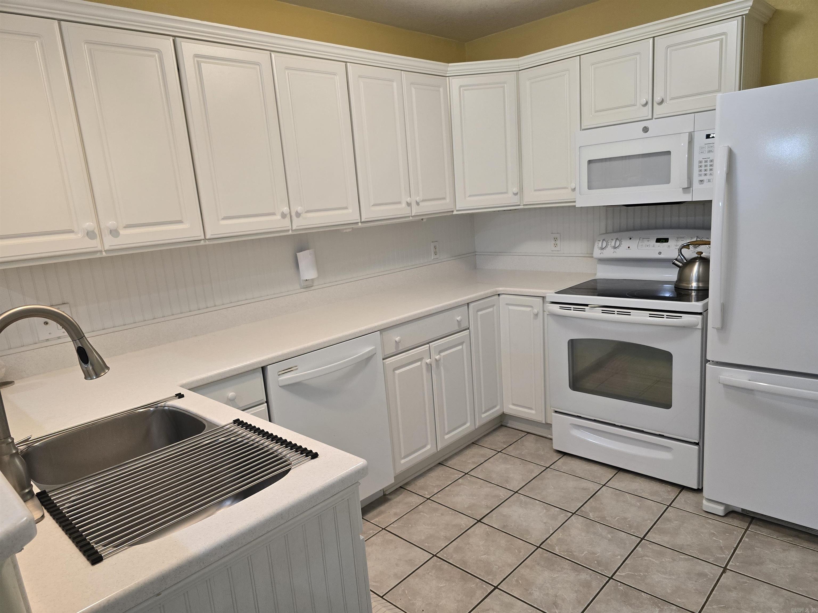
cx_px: 409
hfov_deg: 73.9
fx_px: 544
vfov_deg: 58.9
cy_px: 306
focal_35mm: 23
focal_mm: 6.3
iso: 250
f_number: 1.7
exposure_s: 1/120
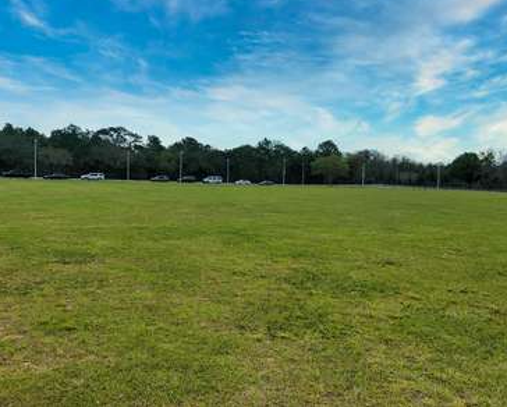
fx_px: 451
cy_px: 199
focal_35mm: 30
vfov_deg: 48.6
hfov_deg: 58.6
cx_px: 277
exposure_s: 1/774
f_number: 1.8
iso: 20
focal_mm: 4
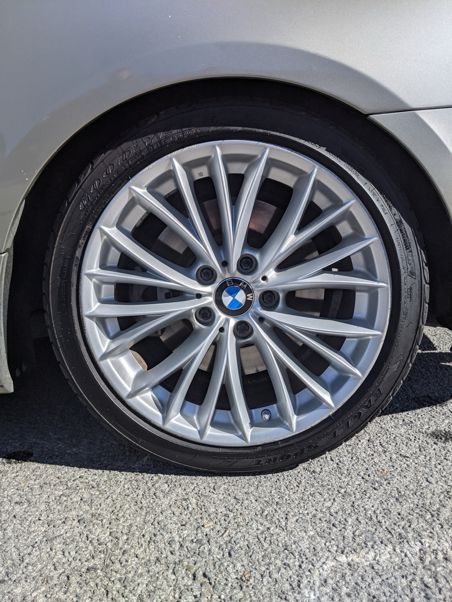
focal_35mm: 27
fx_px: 470
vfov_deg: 65.3
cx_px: 226
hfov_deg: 51.4
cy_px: 301
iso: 58
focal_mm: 4.44
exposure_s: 1/7812
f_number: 1.8
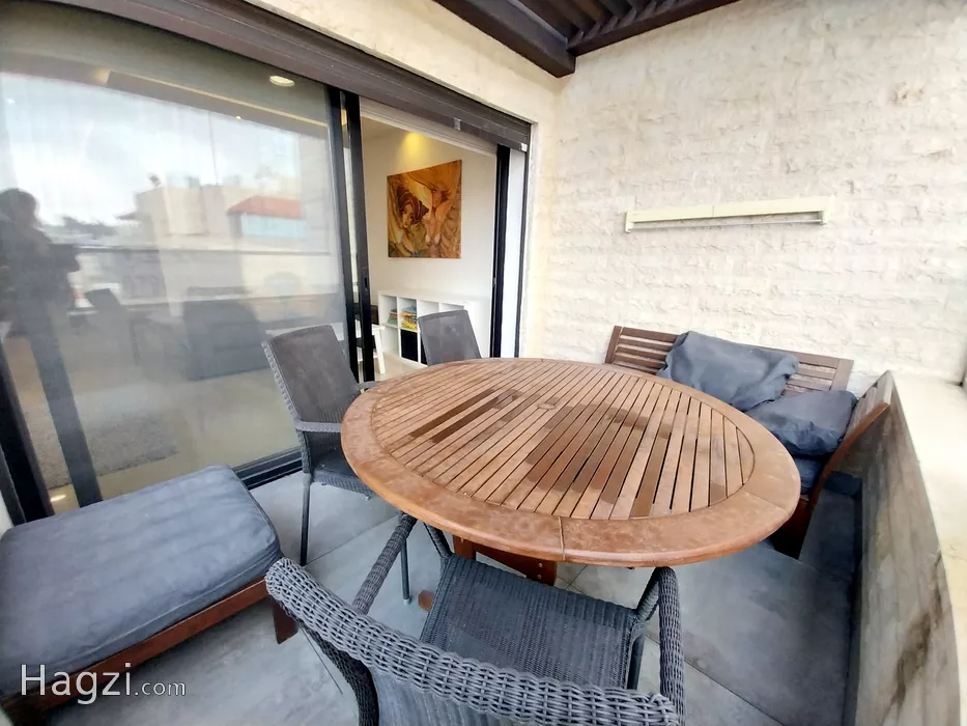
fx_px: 363
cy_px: 363
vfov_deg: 89.9
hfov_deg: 106.2
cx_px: 484
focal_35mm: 13
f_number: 2.2
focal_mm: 1.3
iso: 80
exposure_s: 1/50
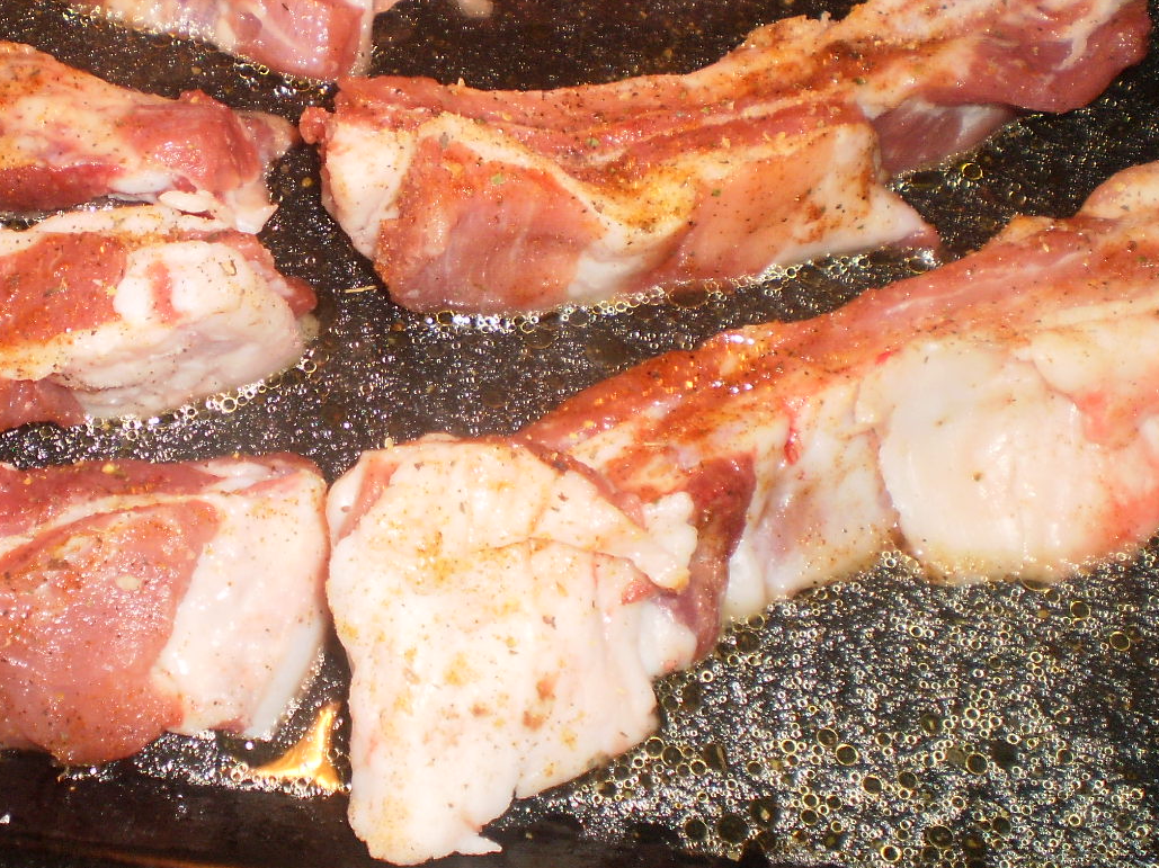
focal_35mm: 56
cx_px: 280
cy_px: 263
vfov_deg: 25.9
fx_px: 1874
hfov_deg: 33.6
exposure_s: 1/30
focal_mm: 6.3
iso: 125
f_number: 3.1
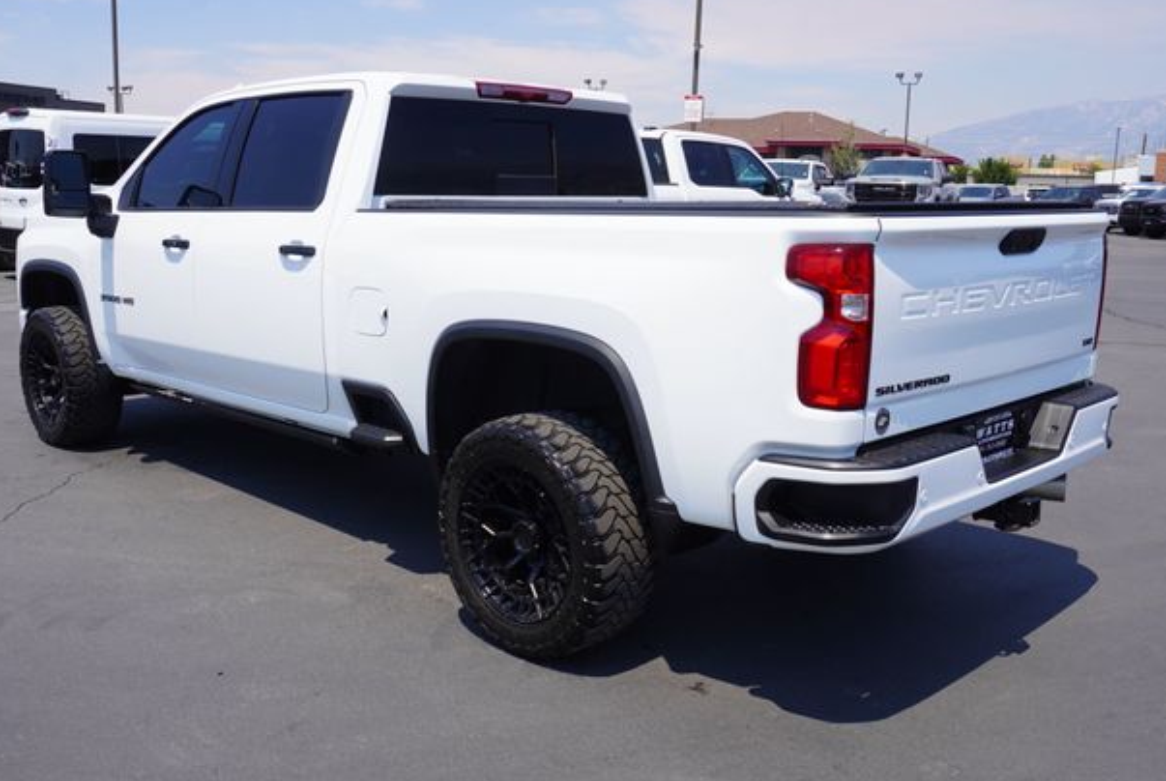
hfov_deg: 54.4
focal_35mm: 35
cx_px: 576
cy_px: 390
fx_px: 1135
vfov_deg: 38.0
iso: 100
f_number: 10
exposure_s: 1/160
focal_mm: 22
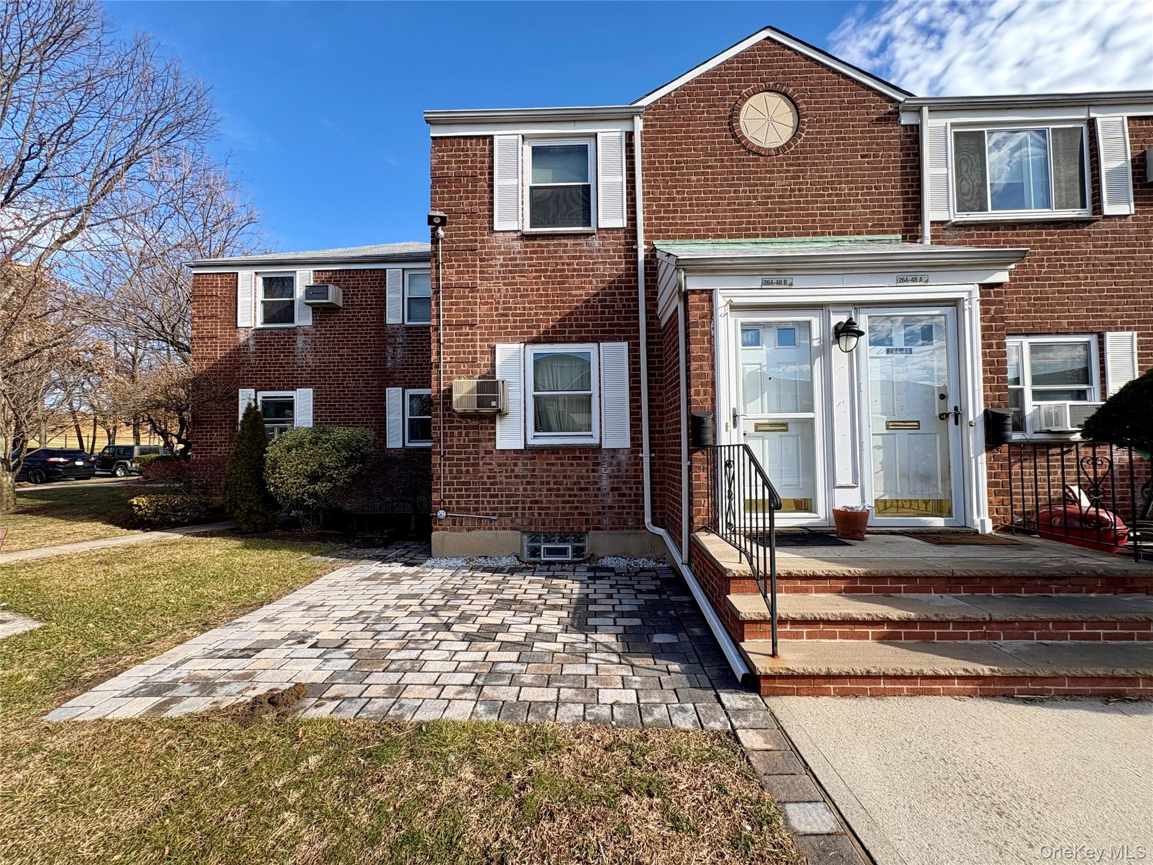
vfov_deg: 85.7
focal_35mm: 14
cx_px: 576
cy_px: 432
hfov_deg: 102.1
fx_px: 466
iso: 40
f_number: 2.2
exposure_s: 1/615
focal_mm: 2.22
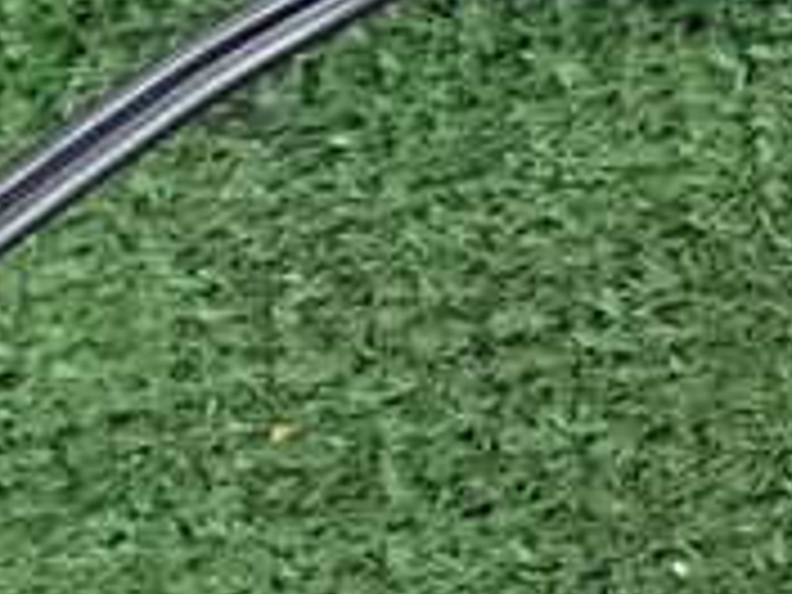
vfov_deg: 8.6
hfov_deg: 11.6
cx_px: 662
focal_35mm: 170
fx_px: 3890
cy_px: -266
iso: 5000
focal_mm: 9.01
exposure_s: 1/125
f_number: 3.2
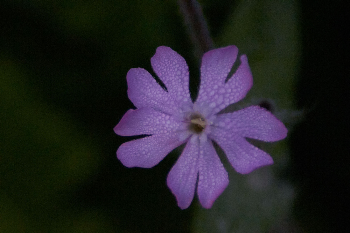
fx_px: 8749
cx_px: 175
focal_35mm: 900
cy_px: 116
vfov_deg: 1.5
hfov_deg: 2.3
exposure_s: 1/2000
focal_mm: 600
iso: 6400
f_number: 11
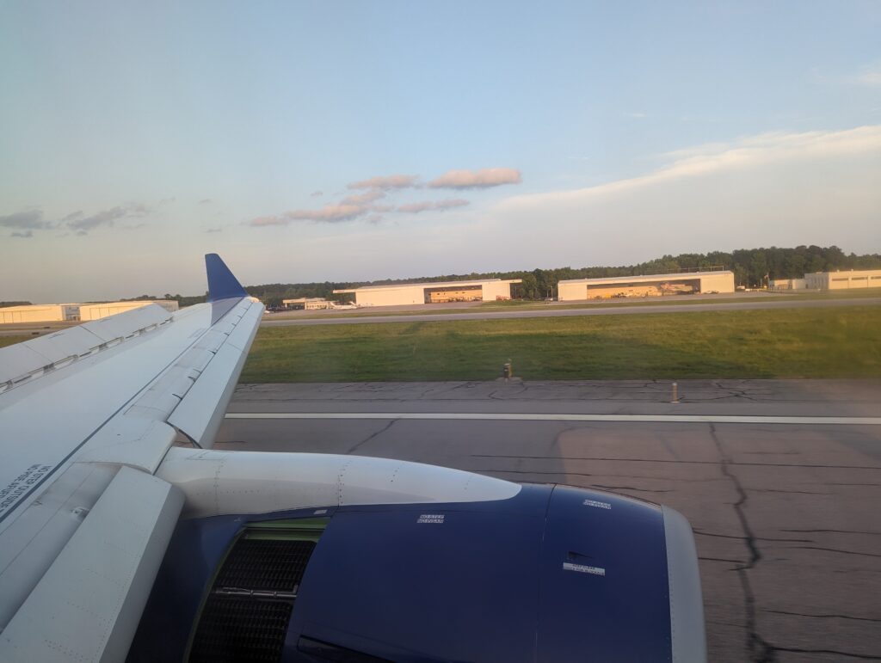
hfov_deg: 71.5
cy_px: 332
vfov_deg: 56.9
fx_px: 612
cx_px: 440
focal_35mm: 24
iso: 40
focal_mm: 6.81
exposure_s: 1/409
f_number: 1.85
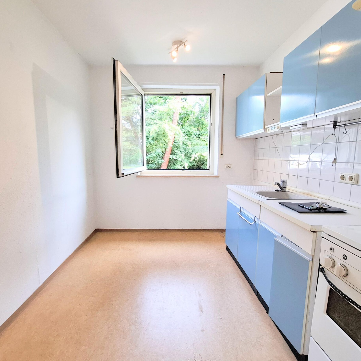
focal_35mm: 16
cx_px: 165
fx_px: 189
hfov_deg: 87.2
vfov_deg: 87.4
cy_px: 184
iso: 50
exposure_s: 1/50
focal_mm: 1.74
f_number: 2.2
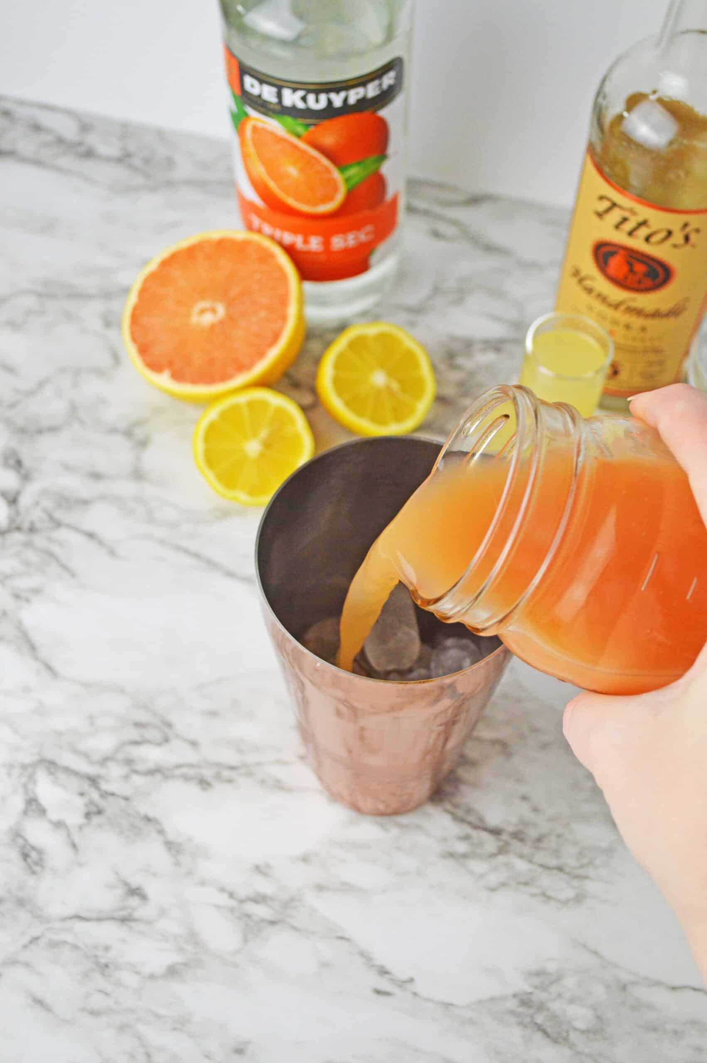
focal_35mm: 44
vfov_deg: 45.0
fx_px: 1284
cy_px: 532
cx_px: 354
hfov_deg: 30.8
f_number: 4.5
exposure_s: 1/500
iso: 800
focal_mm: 29
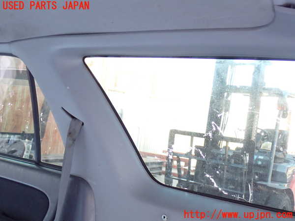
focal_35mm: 44
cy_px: 110
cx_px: 148
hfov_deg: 42.9
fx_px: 375
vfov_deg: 32.9
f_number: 2.9
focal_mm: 7.84
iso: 800
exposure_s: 1/20
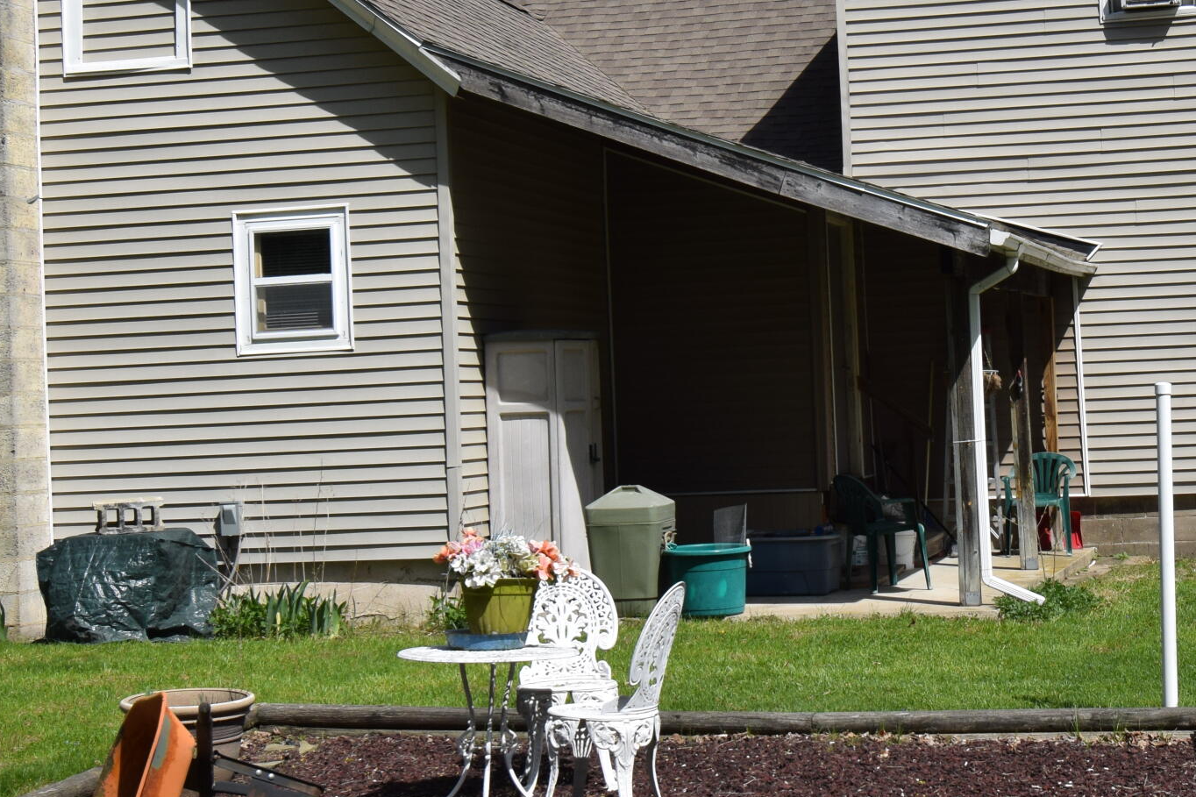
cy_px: 344
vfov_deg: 20.6
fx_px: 2192
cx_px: 856
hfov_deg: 30.1
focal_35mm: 66
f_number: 10
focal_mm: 20
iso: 200
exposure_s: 1/400
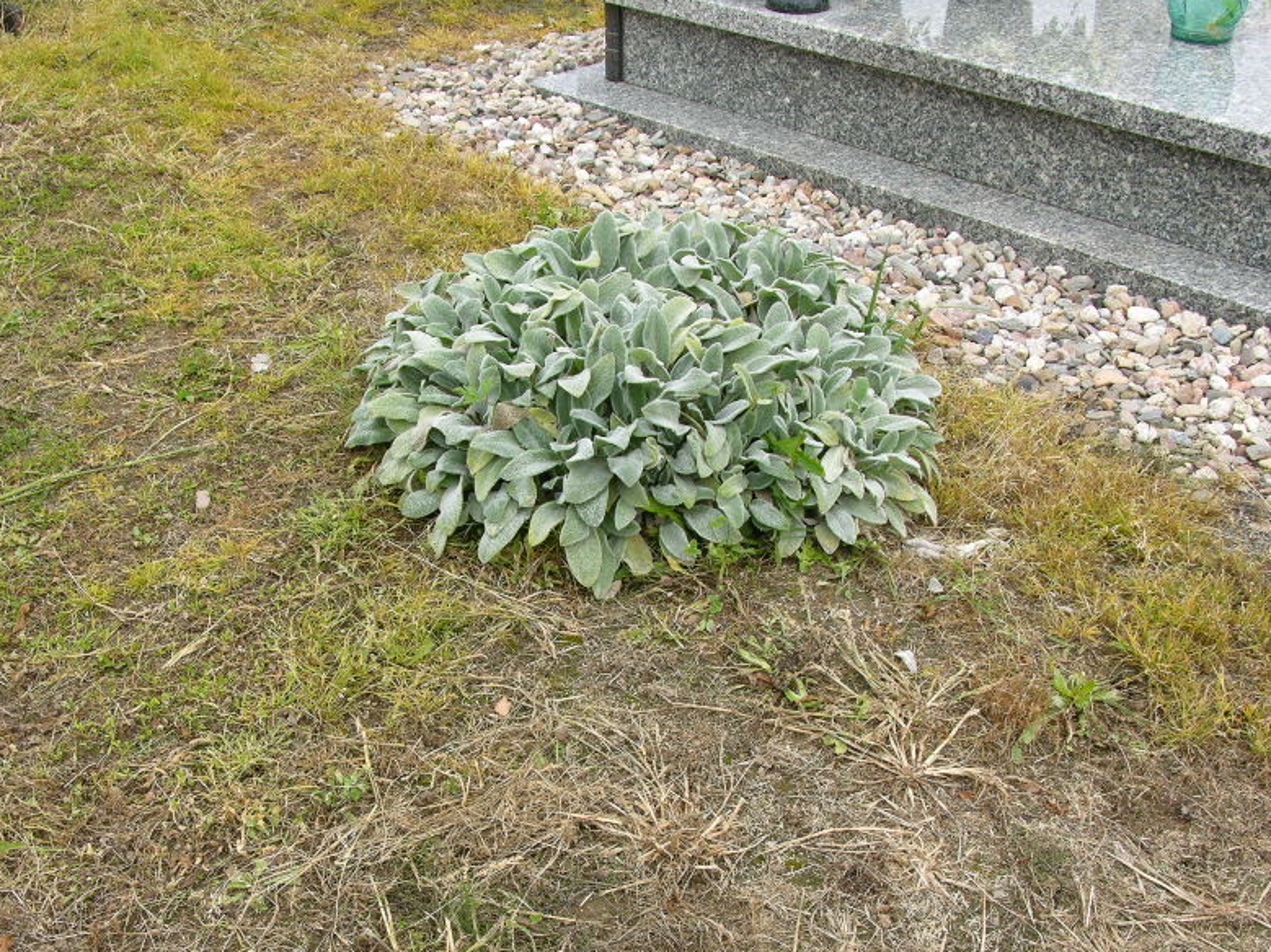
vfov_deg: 31.3
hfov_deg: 41.1
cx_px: 543
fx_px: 1689
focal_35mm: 46
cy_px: 619
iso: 50
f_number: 5
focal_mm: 8.9
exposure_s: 1/116
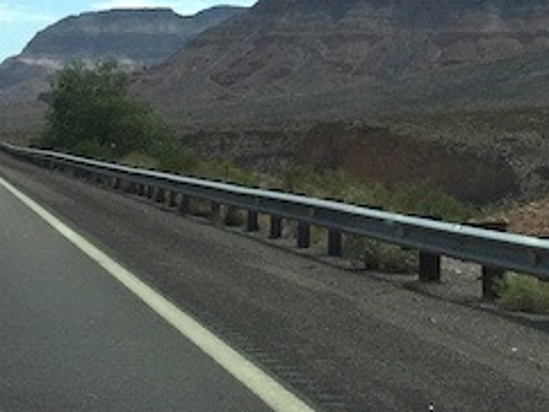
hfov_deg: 18.6
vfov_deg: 13.6
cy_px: -164
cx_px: 474
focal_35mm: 104
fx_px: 1650
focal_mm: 4.15
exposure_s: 1/4950
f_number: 2.2
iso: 32
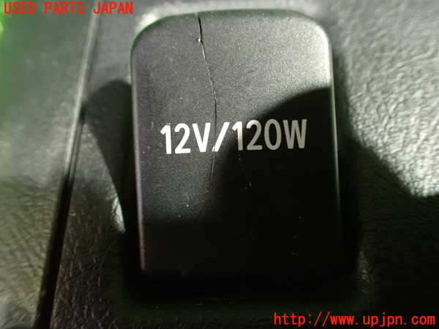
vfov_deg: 46.8
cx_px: 220
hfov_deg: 60.0
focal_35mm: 30
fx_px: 380
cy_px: 164
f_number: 2.3
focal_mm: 5.4
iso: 1600
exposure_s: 1/13
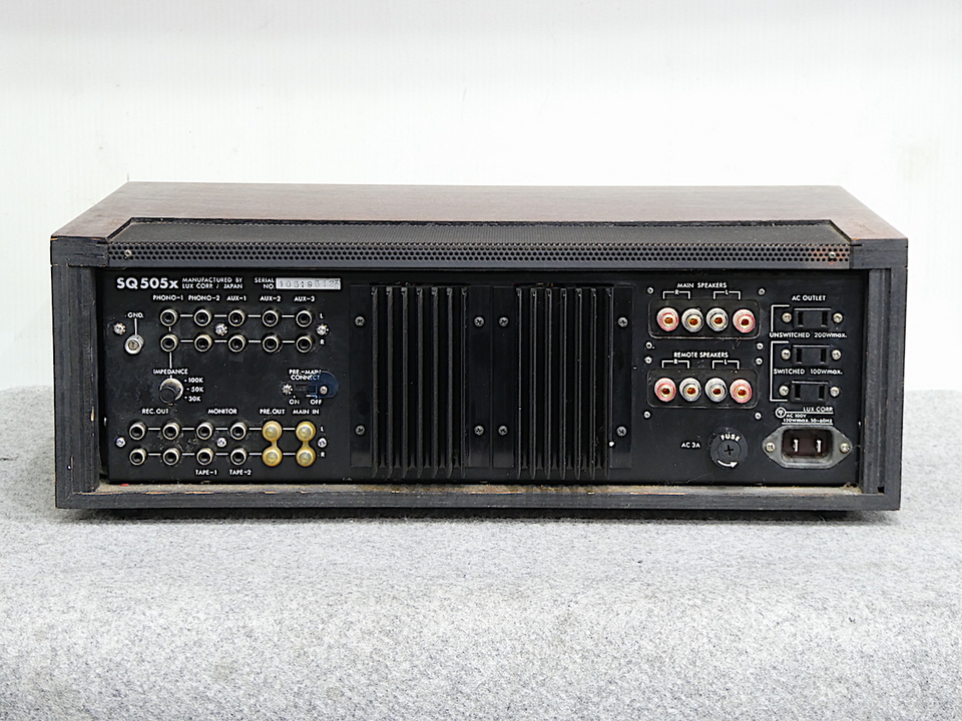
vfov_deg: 17.6
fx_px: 2334
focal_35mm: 84
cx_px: 481
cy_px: 360
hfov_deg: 23.3
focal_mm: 15
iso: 200
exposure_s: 1/5
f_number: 4.8
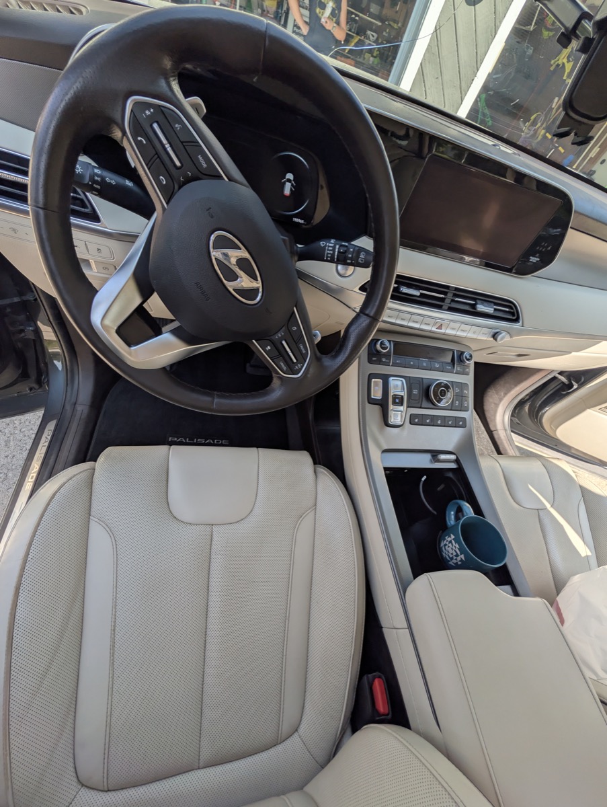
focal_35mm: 12
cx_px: 304
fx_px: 280
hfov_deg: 94.6
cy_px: 404
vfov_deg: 110.5
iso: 48
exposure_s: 1/1342
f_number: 1.7
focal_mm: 2.02
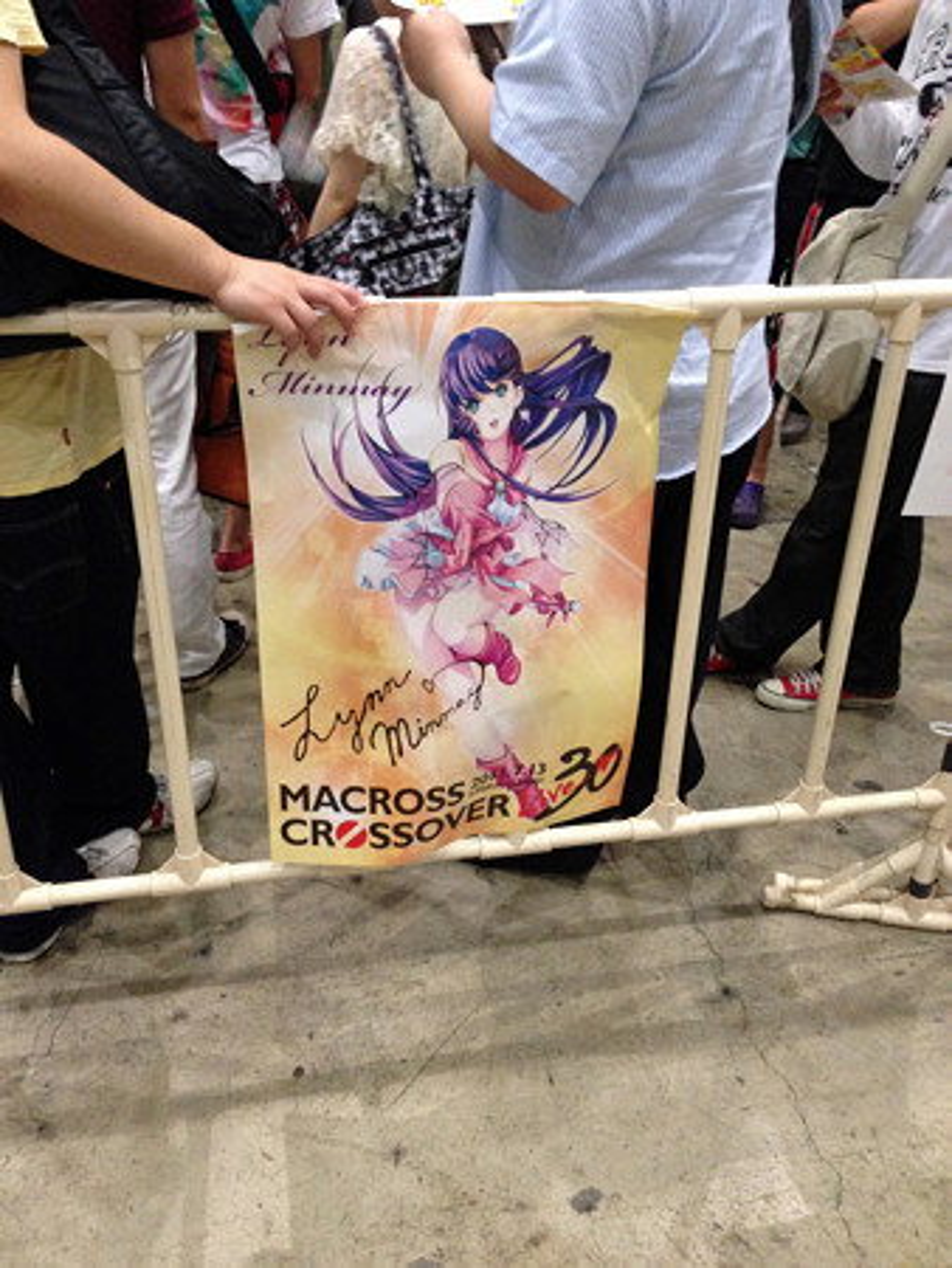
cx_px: 476
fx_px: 1209
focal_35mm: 33
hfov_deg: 43.0
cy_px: 634
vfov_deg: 55.3
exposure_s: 1/15
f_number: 2.4
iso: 400
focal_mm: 4.13
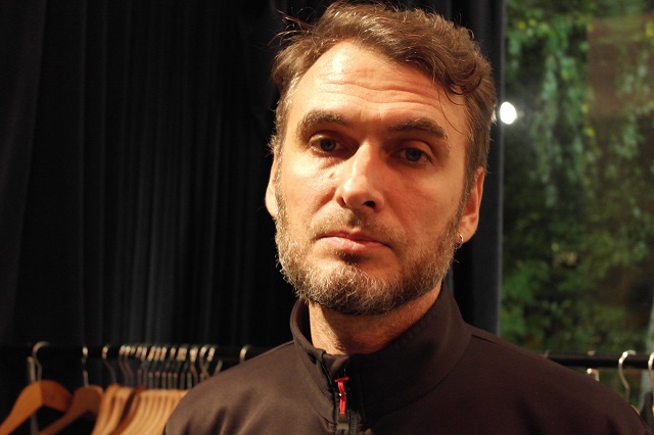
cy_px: 218
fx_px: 781
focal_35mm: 43
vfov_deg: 31.2
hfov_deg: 45.5
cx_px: 327
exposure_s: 1/8
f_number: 4
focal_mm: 28
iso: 1600
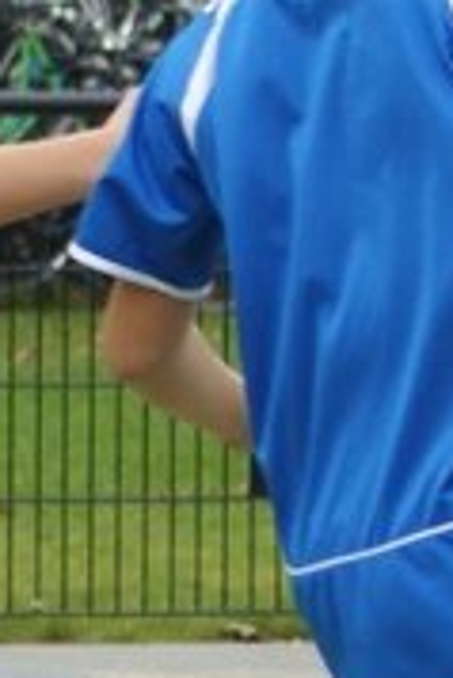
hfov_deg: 1.9
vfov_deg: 2.9
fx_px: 13318
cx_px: 346
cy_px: 724
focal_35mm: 707
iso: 200
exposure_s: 1/400
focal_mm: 70
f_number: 5
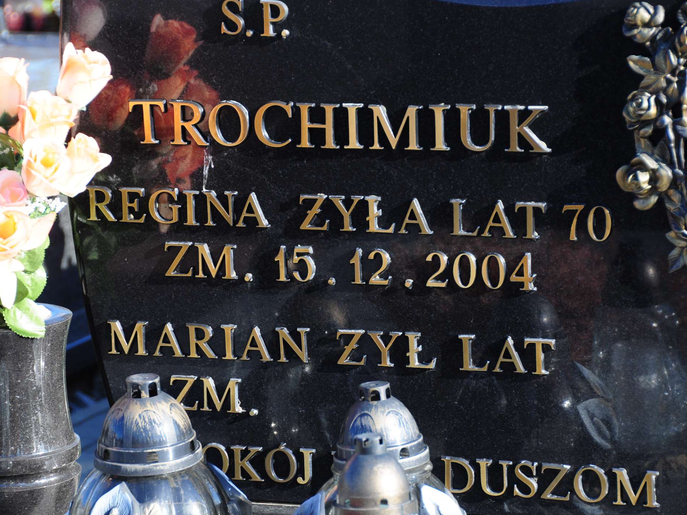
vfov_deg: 8.7
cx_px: 312
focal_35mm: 172
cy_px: 258
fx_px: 3405
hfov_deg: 11.5
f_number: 7.1
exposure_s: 1/320
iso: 320
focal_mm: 105
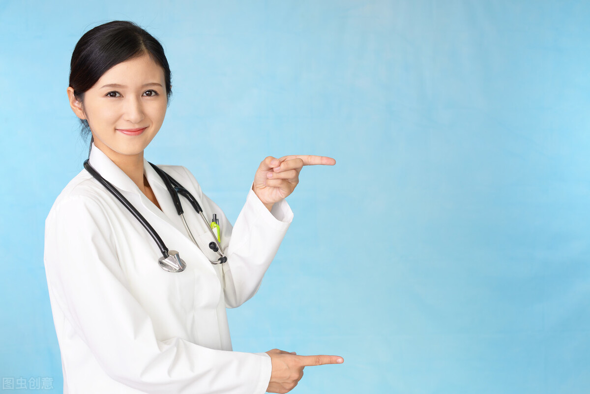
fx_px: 820
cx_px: 295
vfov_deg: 27.0
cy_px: 197
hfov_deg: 39.6
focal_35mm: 50
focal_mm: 50
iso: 100
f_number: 5
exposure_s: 1/50
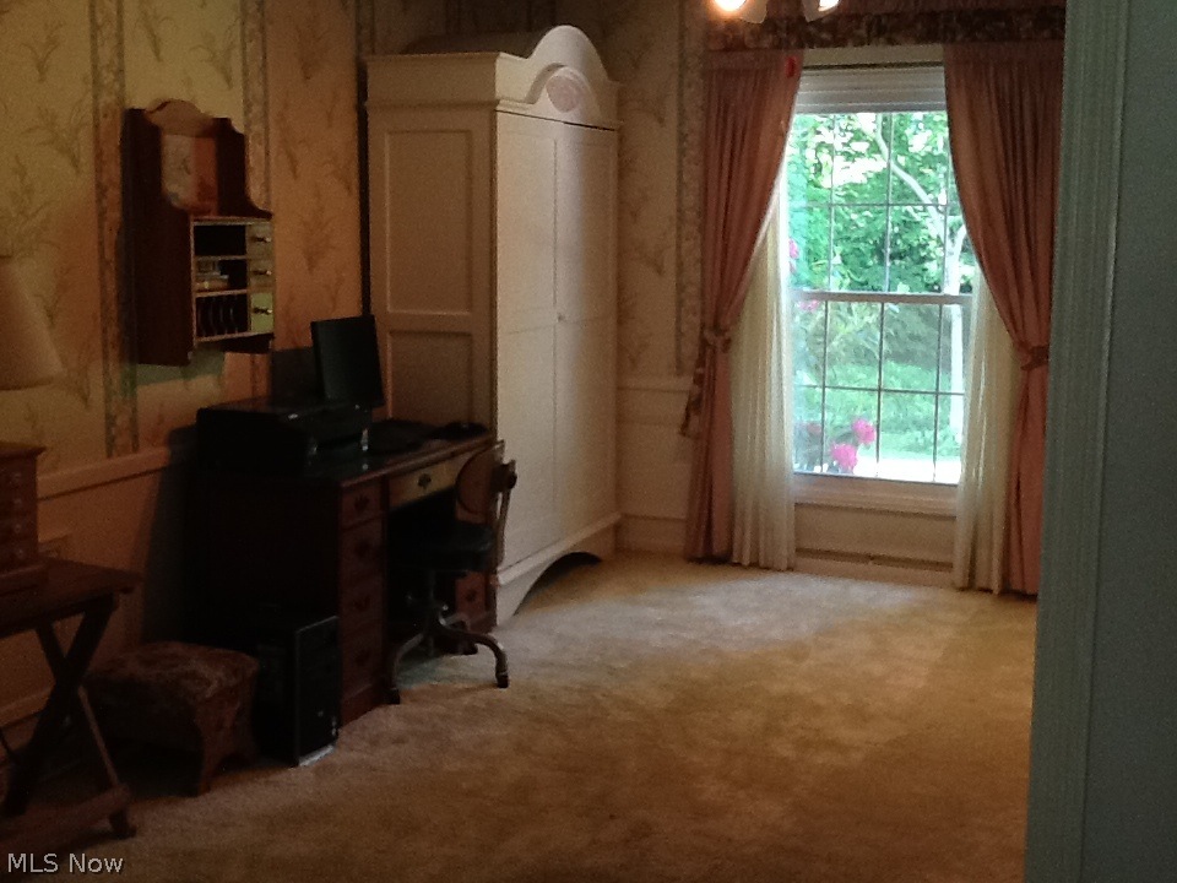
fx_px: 1496
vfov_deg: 32.9
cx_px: 588
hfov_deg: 42.9
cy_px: 442
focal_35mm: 44
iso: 100
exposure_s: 1/30
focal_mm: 2.03
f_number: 2.4
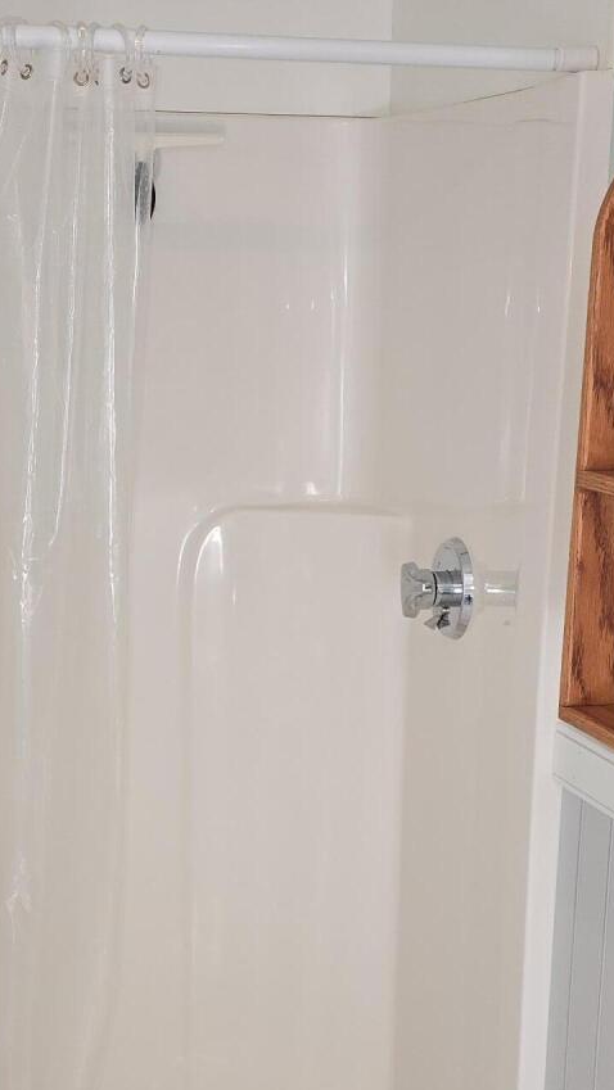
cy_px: 728
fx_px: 1706
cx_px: 215
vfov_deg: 35.1
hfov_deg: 20.3
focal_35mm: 59
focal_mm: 6.3
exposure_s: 1/60
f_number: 1.7
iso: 64
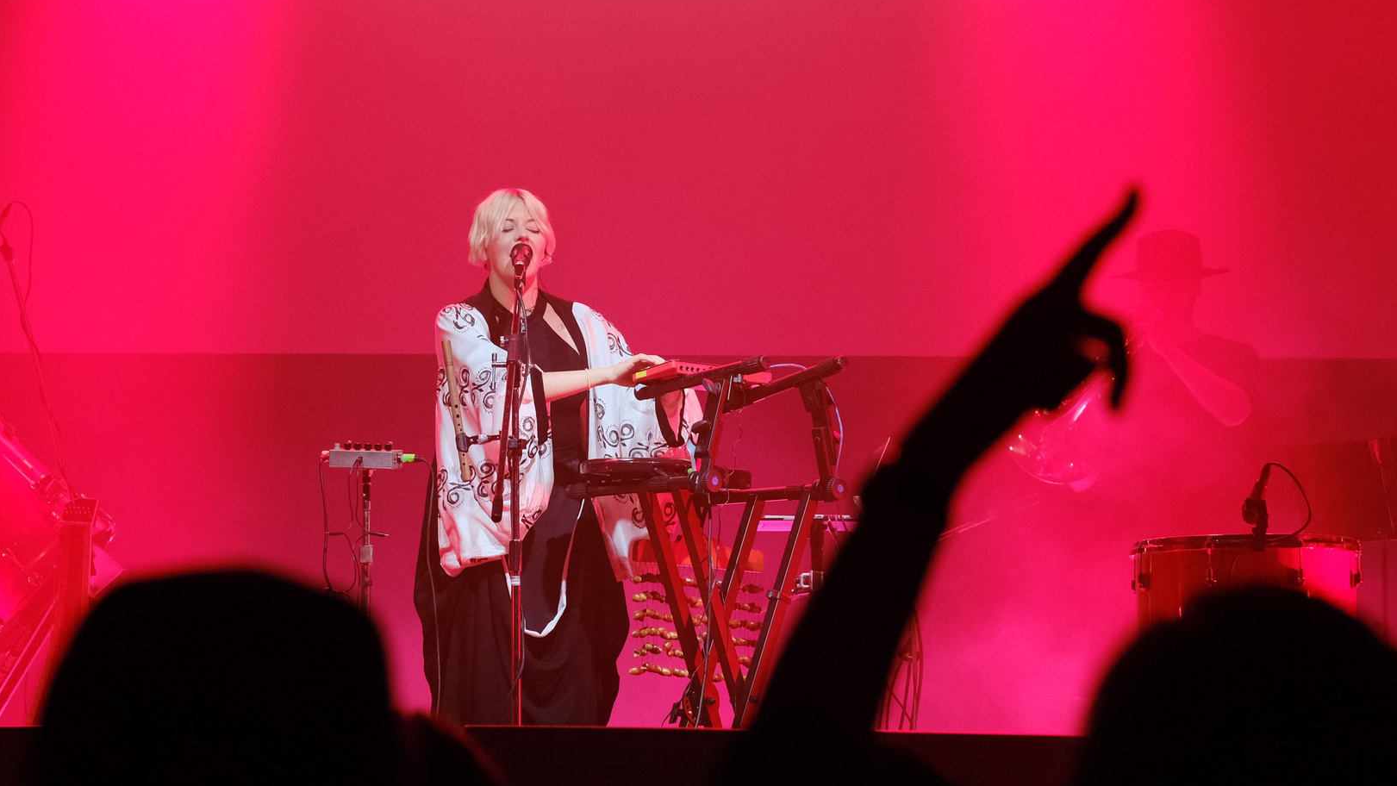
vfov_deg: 8.7
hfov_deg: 15.4
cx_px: 729
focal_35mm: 139
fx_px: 5149
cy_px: 408
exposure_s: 1/100
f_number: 3.2
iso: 1600
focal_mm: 56
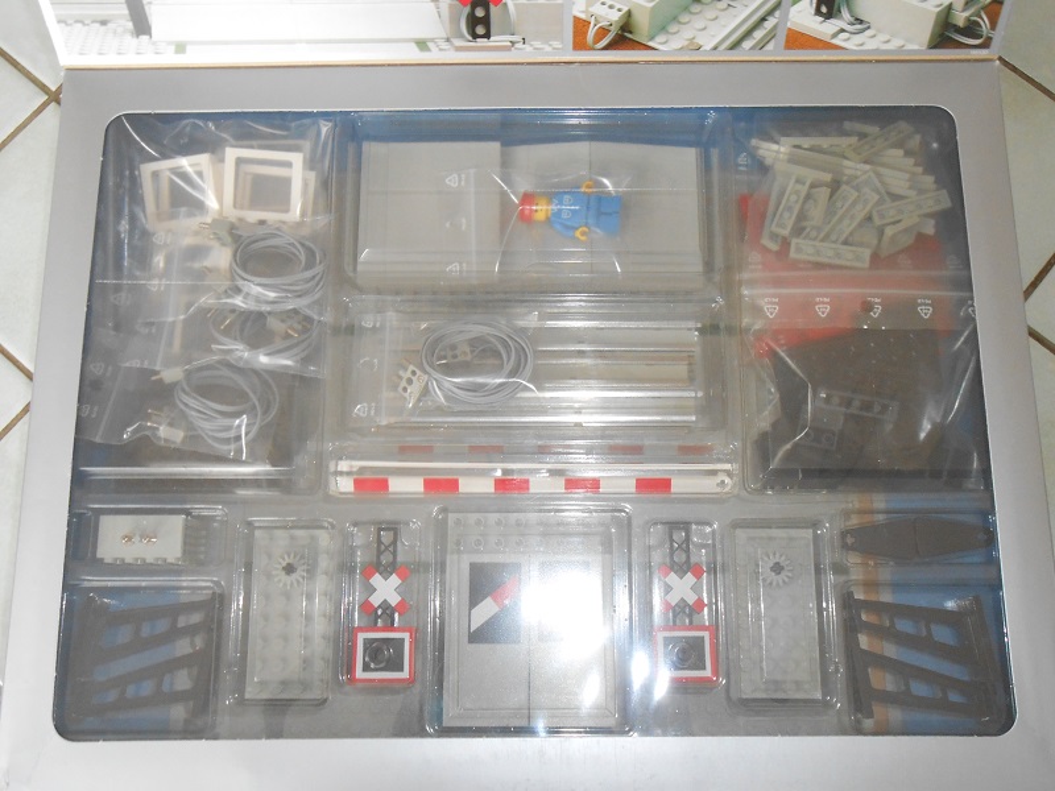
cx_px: 528
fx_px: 1036
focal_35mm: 34
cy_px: 396
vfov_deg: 41.8
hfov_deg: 54.0
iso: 400
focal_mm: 6
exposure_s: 1/10
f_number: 3.9
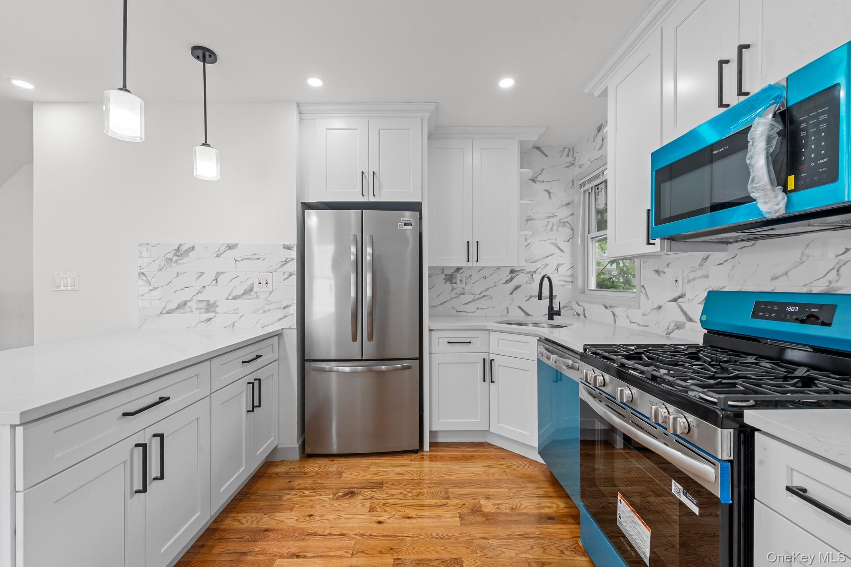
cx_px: 426
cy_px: 284
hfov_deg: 104.3
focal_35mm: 14
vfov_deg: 81.2
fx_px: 331
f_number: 10
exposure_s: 1/2.5
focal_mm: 14
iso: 200
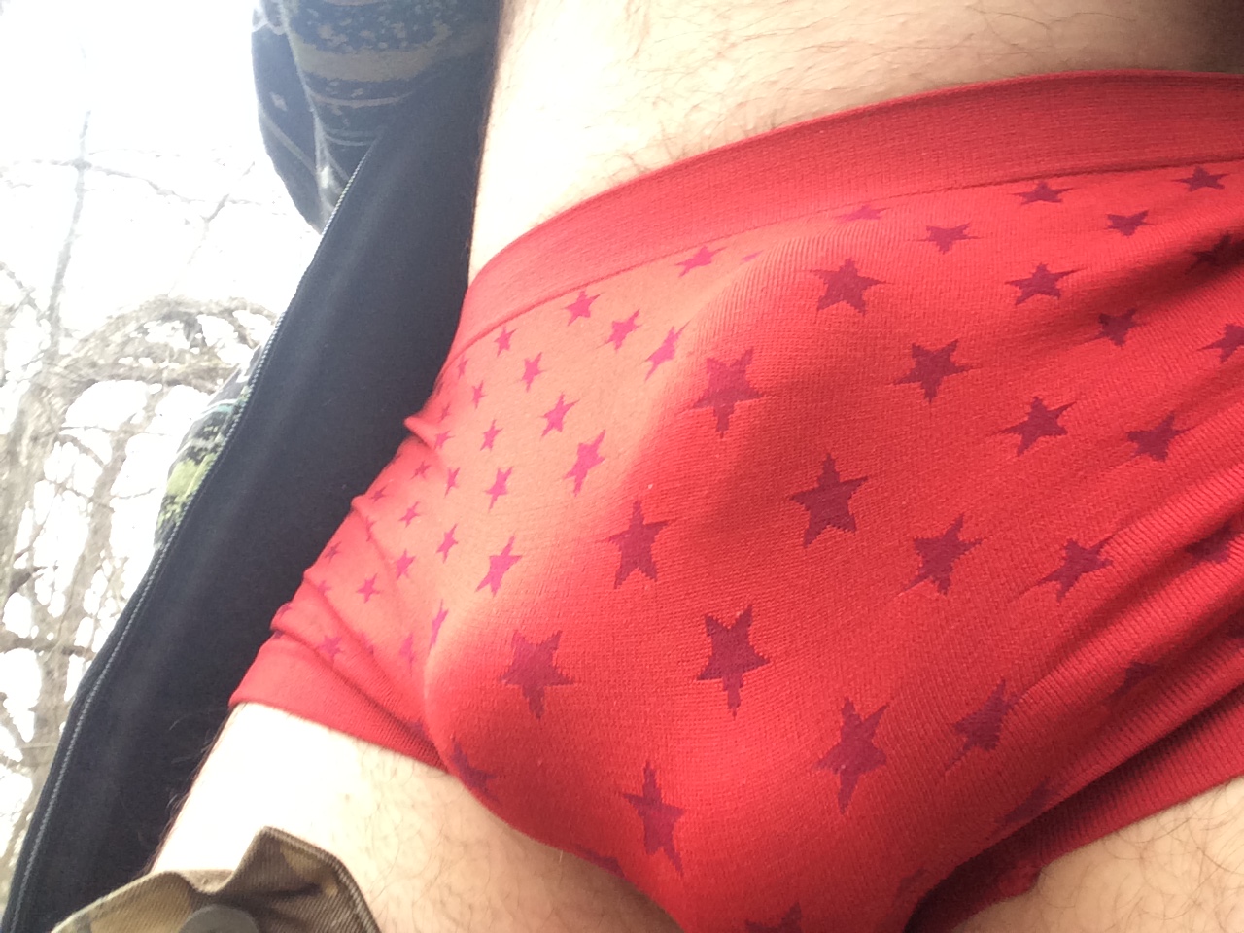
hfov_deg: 58.4
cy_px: 466
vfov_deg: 45.4
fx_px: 1114
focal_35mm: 31
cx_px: 622
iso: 80
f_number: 2.4
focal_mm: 2.15
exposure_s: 1/30
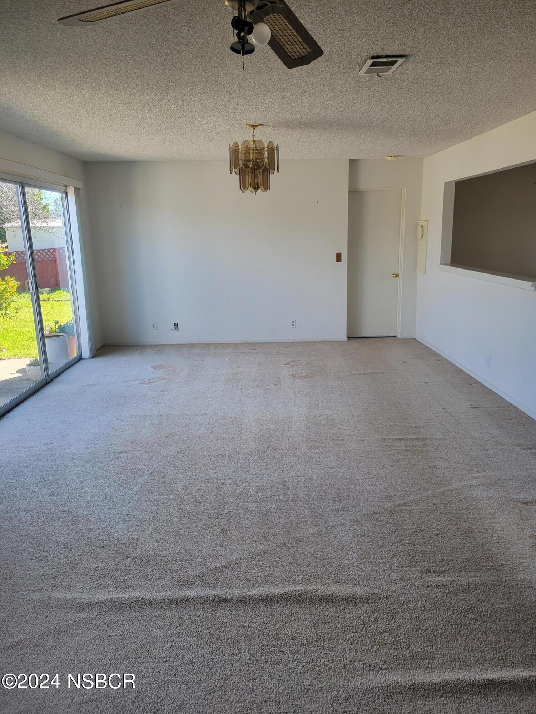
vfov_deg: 67.3
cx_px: 268
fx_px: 537
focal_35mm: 26
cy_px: 357
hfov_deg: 53.1
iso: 40
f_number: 1.8
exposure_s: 1/122
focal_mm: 5.4
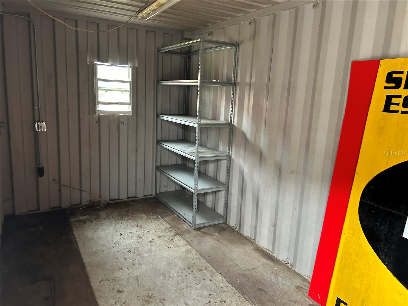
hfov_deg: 67.3
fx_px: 306
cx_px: 204
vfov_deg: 53.1
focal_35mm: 26
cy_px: 153
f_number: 1.5
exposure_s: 1/60
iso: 200
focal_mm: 5.7
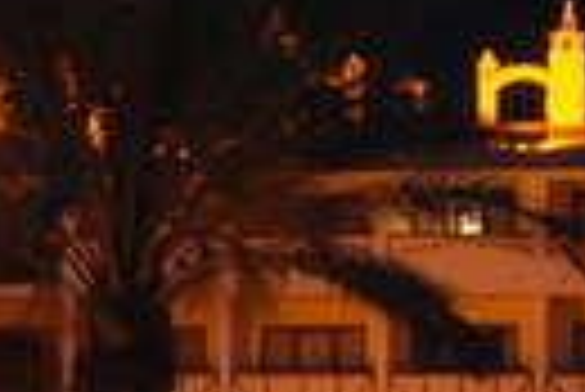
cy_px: 410
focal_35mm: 342
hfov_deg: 6.0
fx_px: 5563
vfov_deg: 4.0
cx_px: -225
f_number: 8
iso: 200
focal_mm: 29
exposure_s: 2.5
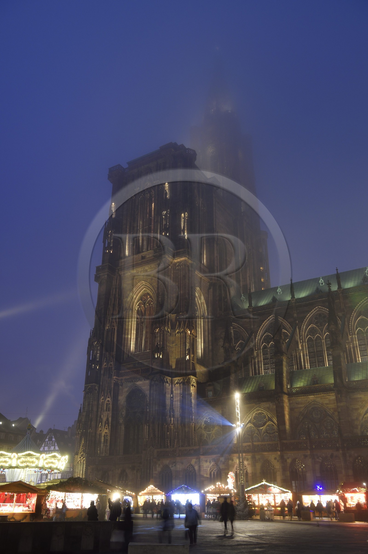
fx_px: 491
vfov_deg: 58.7
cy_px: 277
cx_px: 184
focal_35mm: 32
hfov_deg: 41.1
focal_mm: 32
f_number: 8
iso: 400
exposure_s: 1/1.25
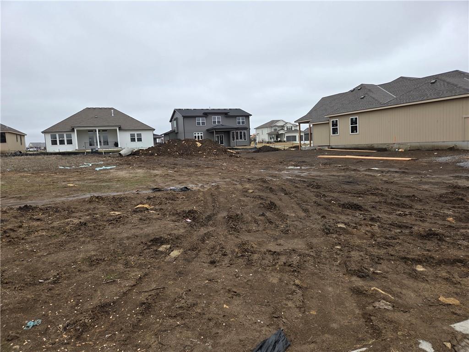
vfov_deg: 58.9
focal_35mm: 23
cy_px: 176
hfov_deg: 73.9
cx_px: 234
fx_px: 312
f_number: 1.8
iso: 80
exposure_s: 1/2140
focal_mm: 5.4
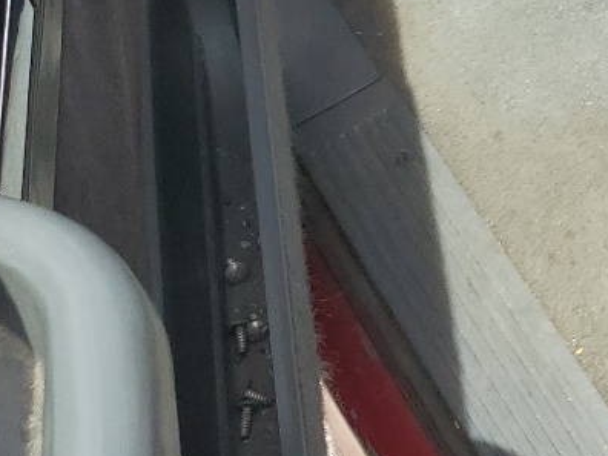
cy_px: -370
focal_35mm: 105
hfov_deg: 16.1
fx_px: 1844
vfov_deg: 12.8
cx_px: 1064
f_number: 1.5
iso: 50
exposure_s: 1/1000
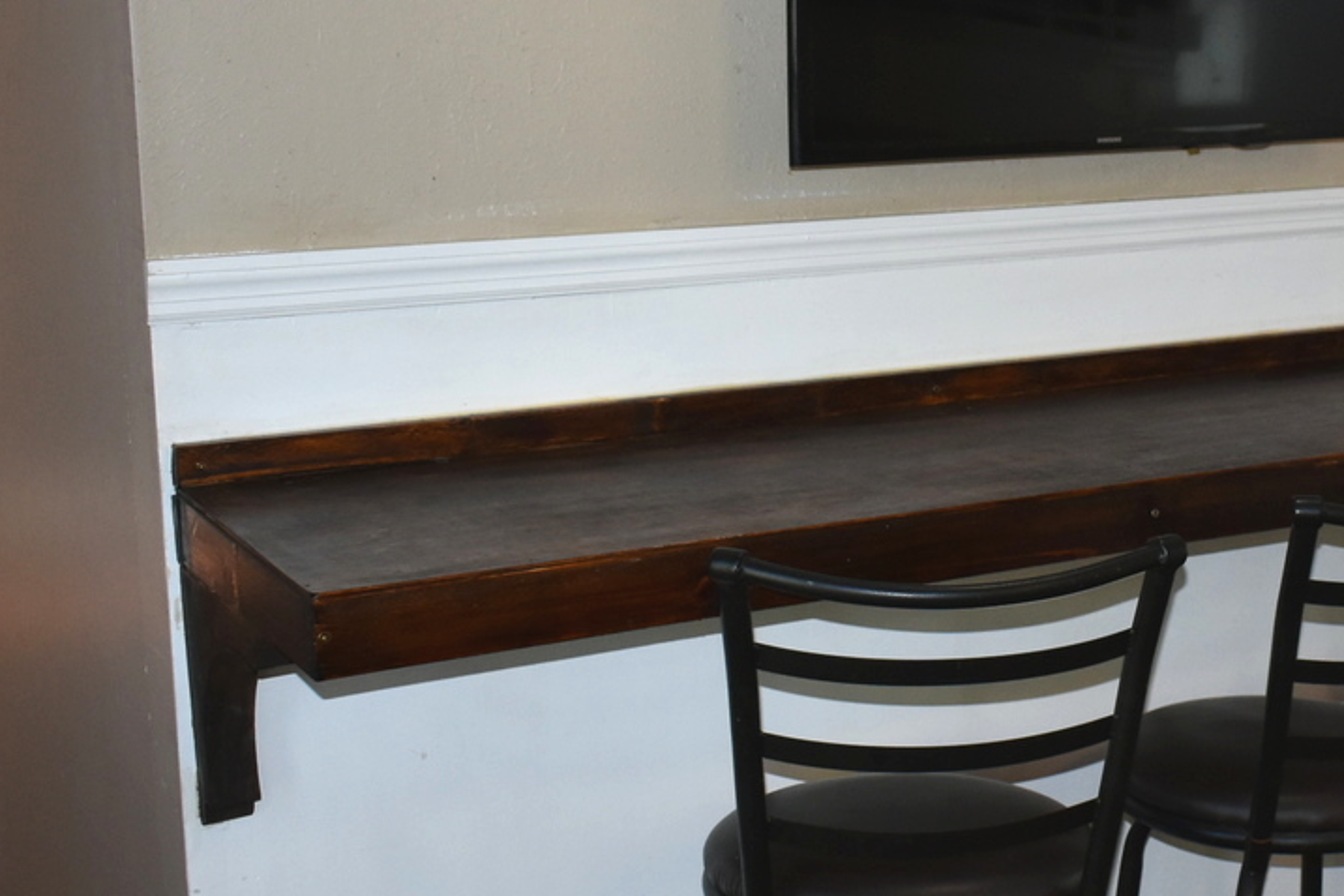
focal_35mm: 61
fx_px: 2277
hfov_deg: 31.7
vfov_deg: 22.3
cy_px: 399
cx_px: 1134
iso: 800
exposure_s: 1/200
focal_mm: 18
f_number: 3.5
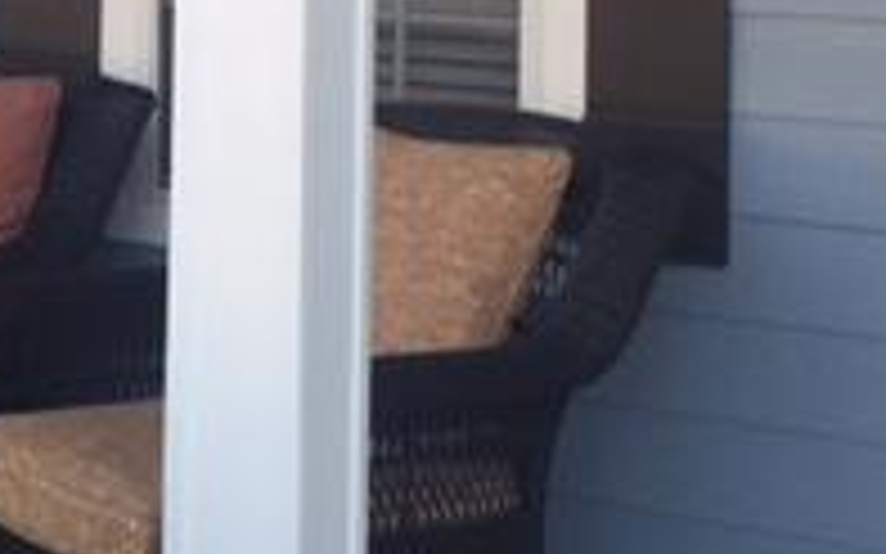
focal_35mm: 100
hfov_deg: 20.6
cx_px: 220
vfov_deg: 12.6
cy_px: -203
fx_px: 2414
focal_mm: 4.15
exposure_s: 1/120
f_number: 2.2
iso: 50
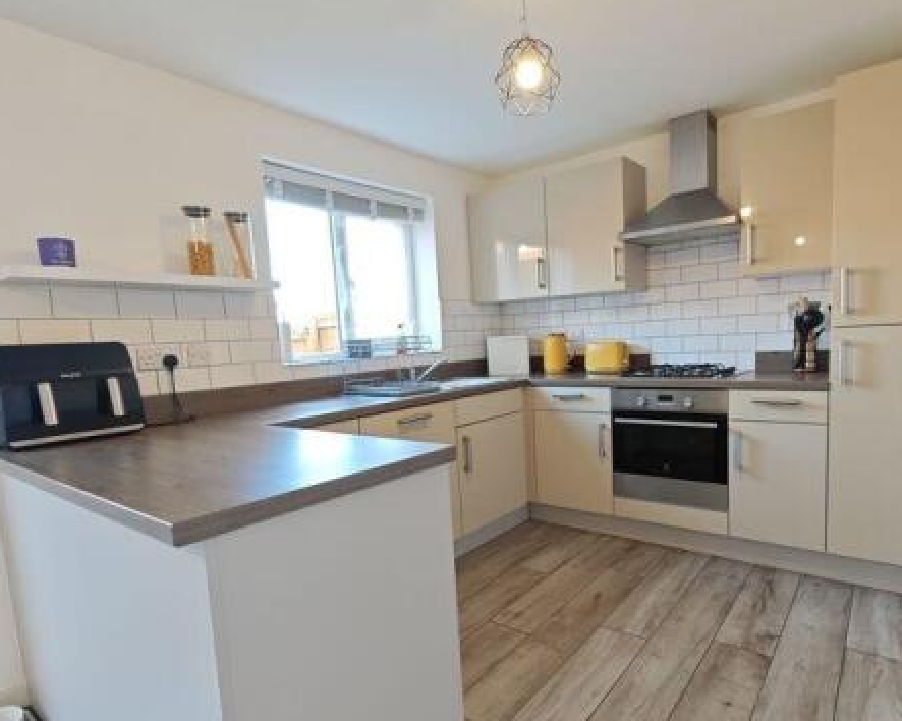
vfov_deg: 73.5
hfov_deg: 86.2
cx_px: 490
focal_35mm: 18
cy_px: 400
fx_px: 480
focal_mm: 2.03
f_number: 1.8
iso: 80
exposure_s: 1/42.7
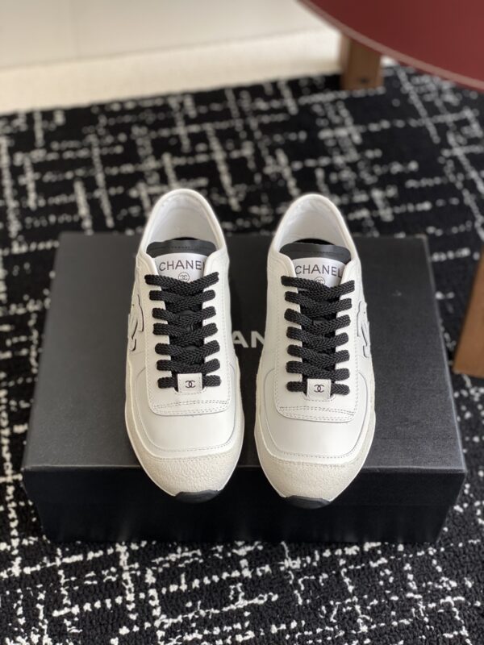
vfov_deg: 36.8
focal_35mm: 52
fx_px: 969
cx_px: 242
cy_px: 322
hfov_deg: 28.0
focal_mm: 6
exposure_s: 1/178
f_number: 2
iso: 20
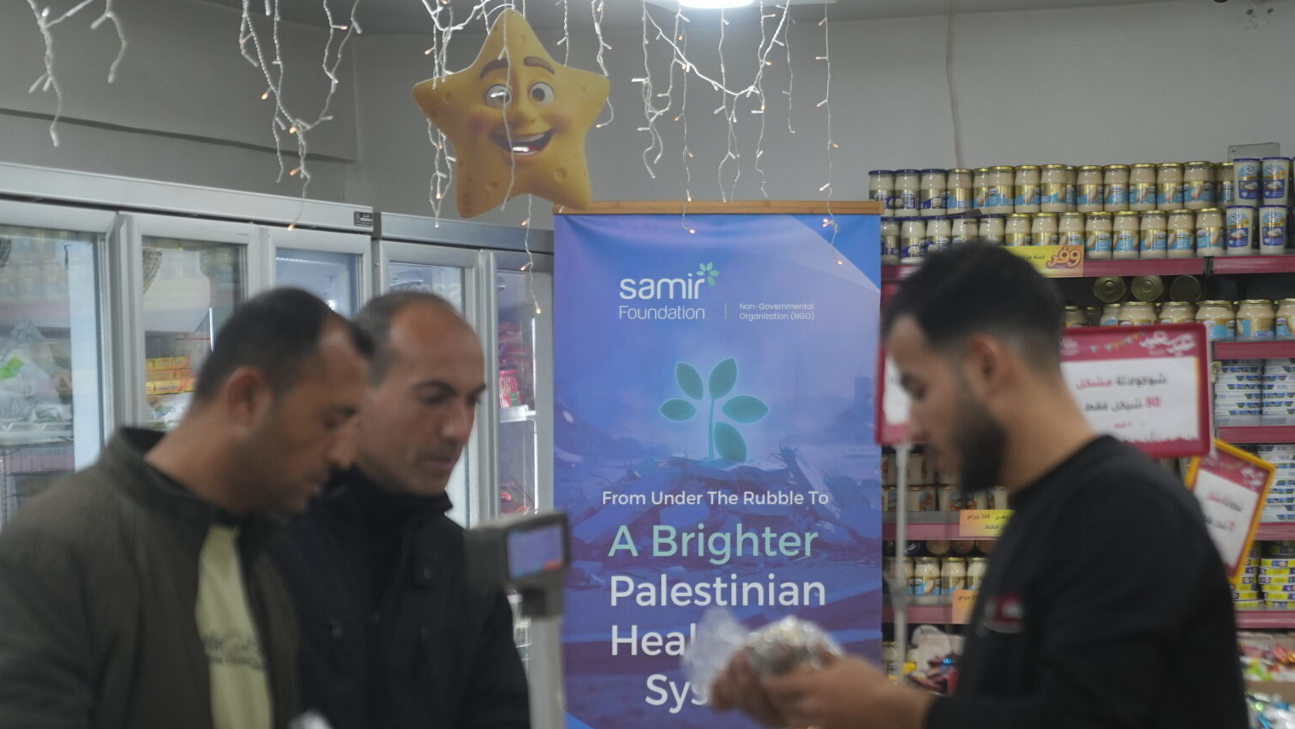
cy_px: 429
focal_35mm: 111
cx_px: 643
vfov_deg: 10.9
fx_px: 3811
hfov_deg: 19.3
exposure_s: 1/500
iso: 1000
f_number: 2.8
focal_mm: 70
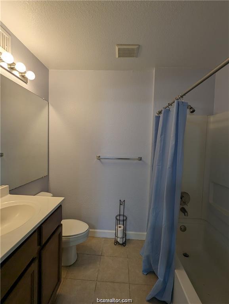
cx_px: 114
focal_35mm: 16
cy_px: 152
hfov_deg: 78.2
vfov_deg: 94.4
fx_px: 141
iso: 57
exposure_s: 1/60
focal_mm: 2.35
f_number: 2.2
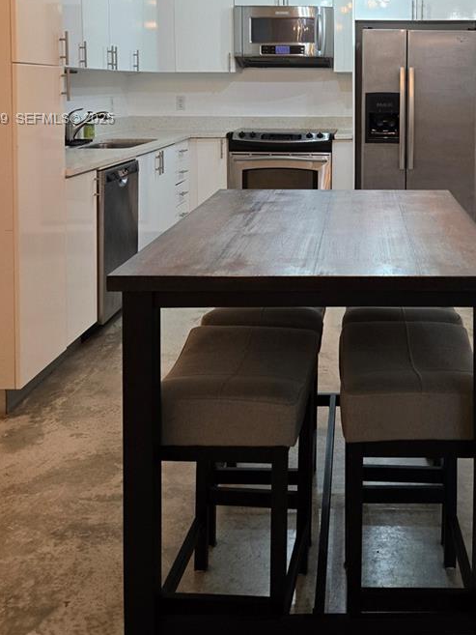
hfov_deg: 33.5
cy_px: 120
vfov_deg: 42.6
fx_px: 770
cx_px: 370
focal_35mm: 42
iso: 250
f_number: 1.8
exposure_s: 1/120
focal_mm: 5.4
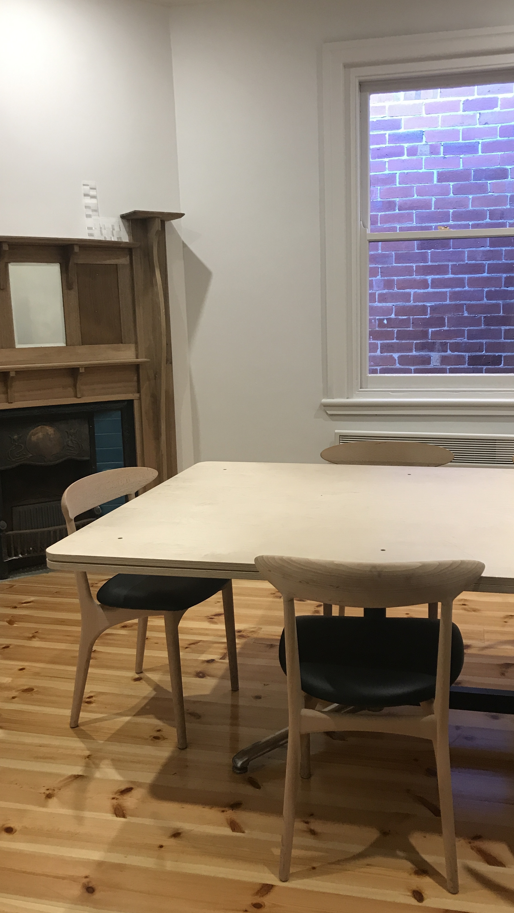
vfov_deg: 62.6
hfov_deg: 37.7
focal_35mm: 31
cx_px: 297
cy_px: 457
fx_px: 751
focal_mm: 3.99
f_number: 1.8
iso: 40
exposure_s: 1/20
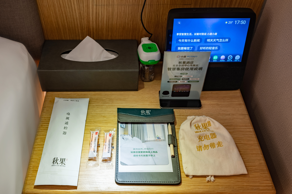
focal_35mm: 37
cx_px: 126
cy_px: 99
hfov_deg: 51.8
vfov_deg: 35.9
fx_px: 300
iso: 400
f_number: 5.6
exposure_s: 1/40
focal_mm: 30
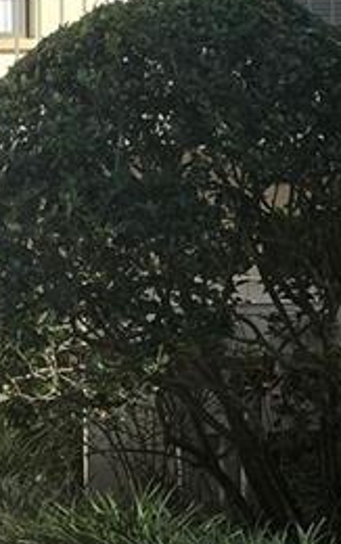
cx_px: -52
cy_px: 490
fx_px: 1884
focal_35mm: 127
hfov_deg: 10.2
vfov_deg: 16.2
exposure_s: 1/1923
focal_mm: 5.1
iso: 50
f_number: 1.6
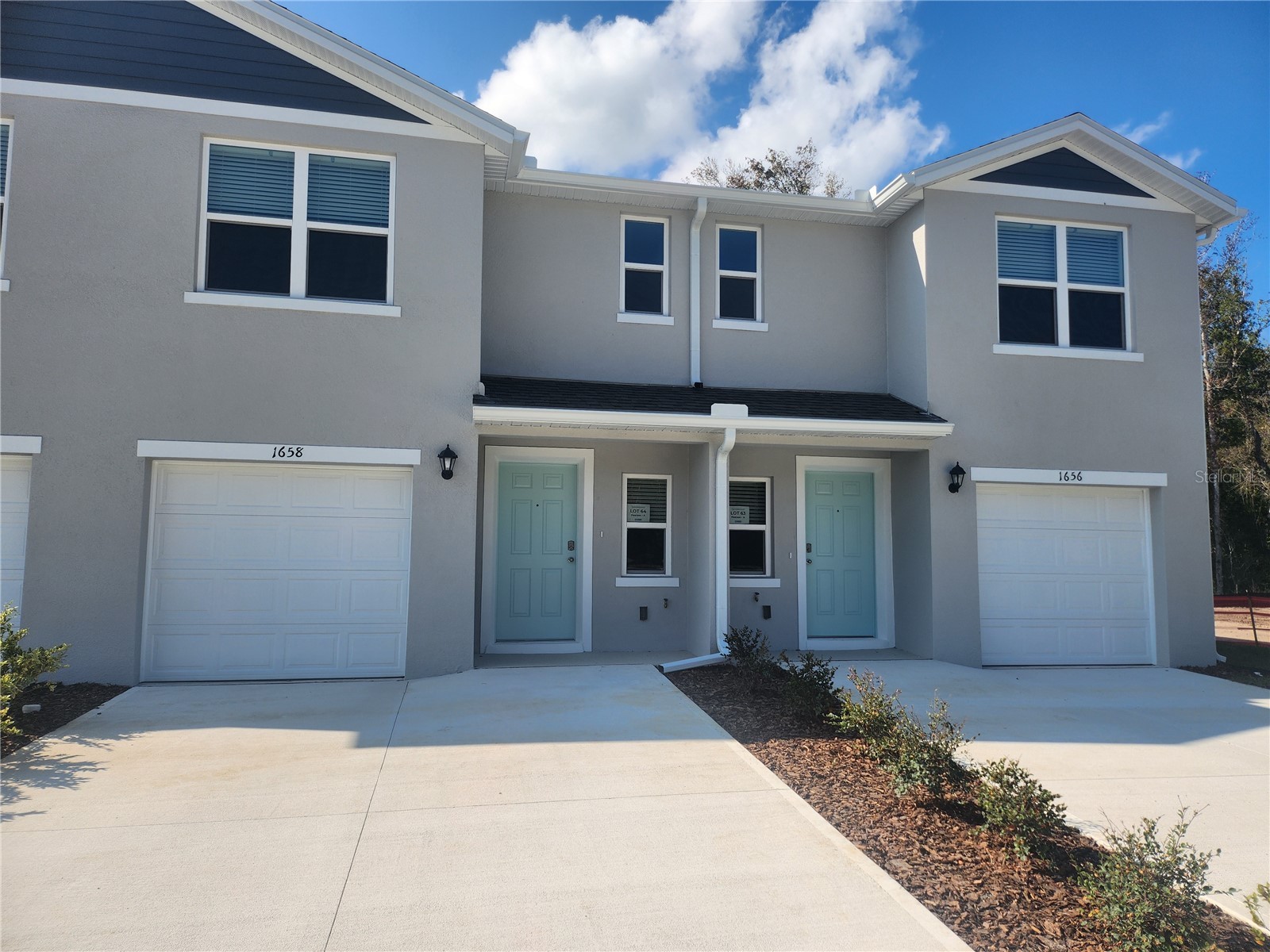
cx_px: 635
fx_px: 881
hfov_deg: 71.6
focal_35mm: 24
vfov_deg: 56.8
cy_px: 476
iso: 50
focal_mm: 5
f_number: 1.8
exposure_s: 1/2882
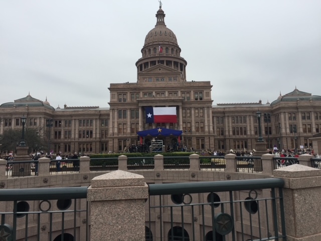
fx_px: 269
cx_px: 160
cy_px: 120
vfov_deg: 48.2
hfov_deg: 61.7
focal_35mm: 29
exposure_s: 1/628
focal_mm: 4.15
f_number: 2.2
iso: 32
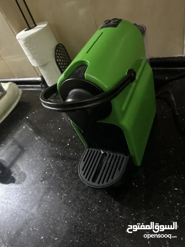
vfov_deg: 71.6
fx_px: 171
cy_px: 124
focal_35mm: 24
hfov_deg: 56.8
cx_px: 92
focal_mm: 6.86
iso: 1250
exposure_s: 1/25
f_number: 1.78
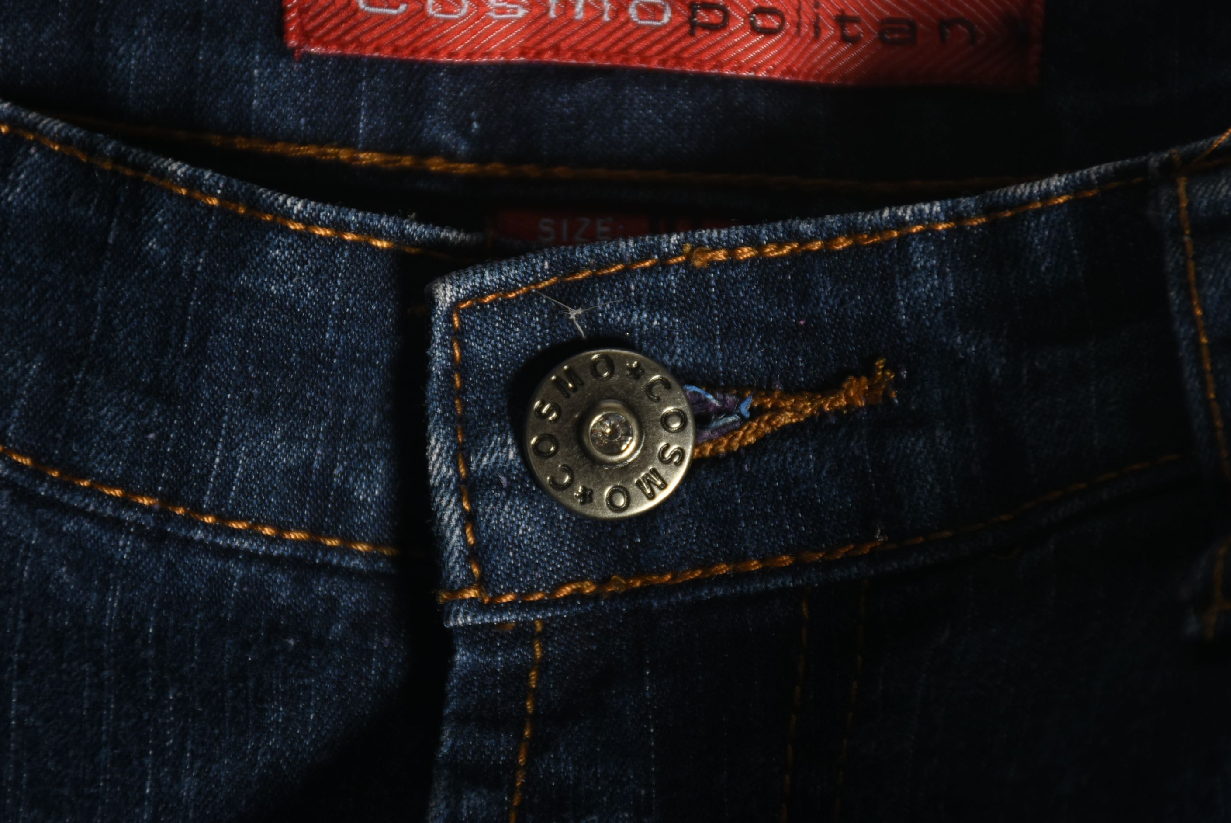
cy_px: 410
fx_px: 7630
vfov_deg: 6.2
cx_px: 579
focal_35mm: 223
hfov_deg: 9.2
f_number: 7.1
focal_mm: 140
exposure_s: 1/125
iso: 200
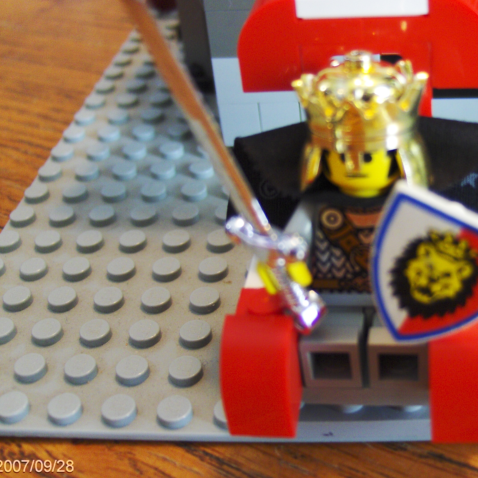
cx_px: 354
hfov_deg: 31.7
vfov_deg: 32.2
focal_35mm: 53
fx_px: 828
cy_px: 227
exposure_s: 1/23.4
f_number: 2.8
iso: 200
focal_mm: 7.5
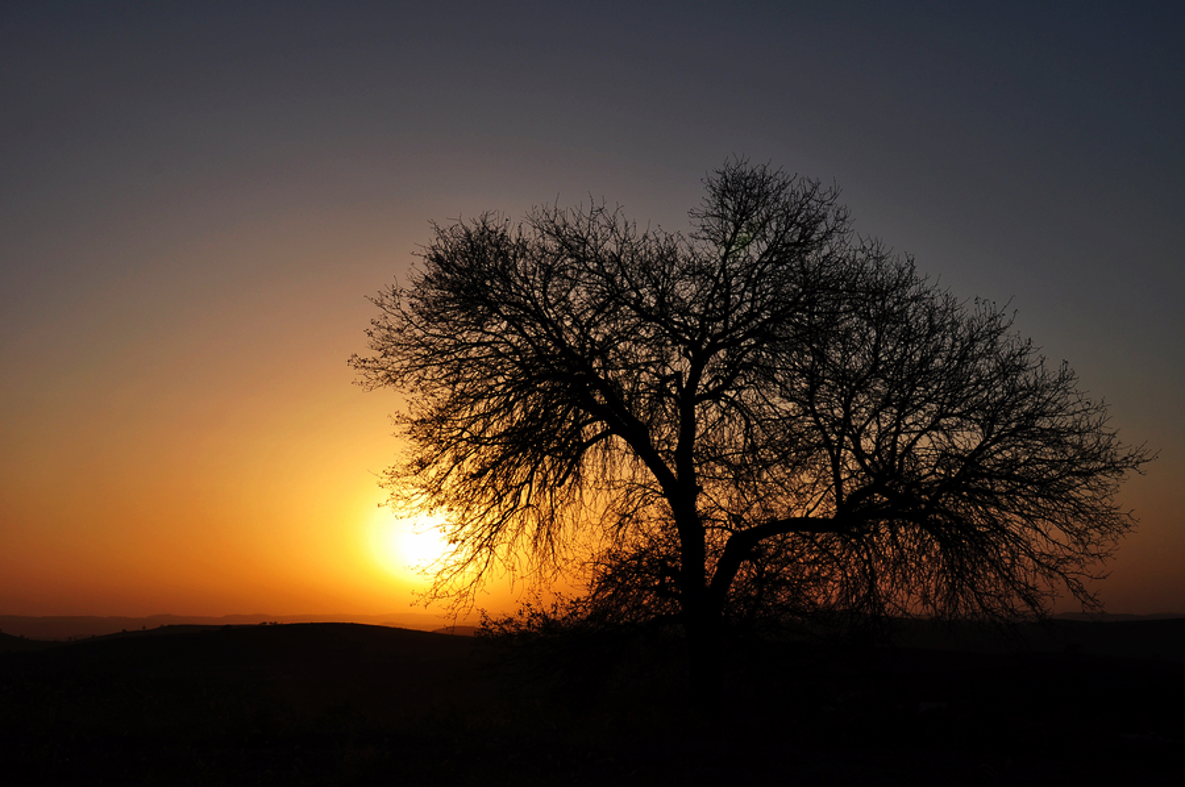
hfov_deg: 41.2
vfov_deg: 28.0
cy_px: 394
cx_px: 592
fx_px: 1578
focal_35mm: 48
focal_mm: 32
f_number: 11
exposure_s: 1/500
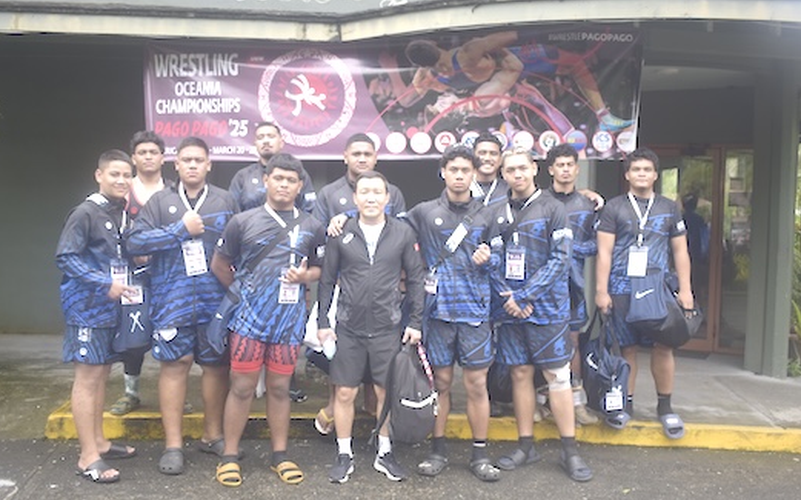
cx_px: 399
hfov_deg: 52.8
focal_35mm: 37
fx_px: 807
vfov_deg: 34.4
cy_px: 240
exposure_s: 1/200
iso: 200
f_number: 3.8
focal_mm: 24
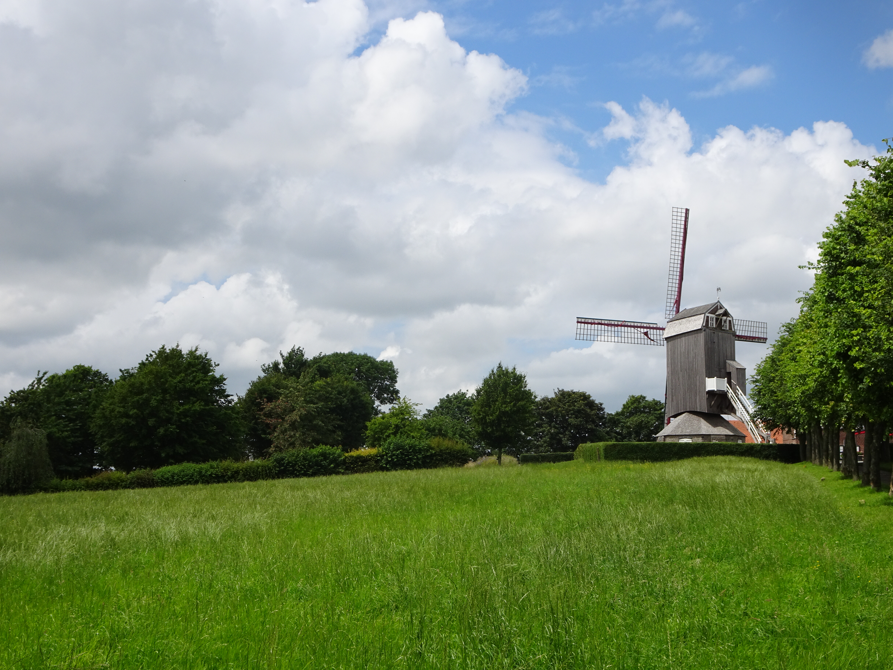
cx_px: 446
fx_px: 1290
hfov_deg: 38.2
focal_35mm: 50
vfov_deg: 29.1
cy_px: 335
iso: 80
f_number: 4.5
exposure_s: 1/800
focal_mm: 8.51
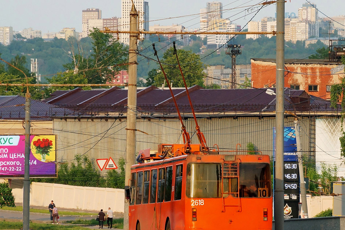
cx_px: 215
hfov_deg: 7.6
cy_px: 138
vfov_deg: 5.1
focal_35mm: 270
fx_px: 2585
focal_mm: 135
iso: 400
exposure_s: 1/500
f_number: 7.1
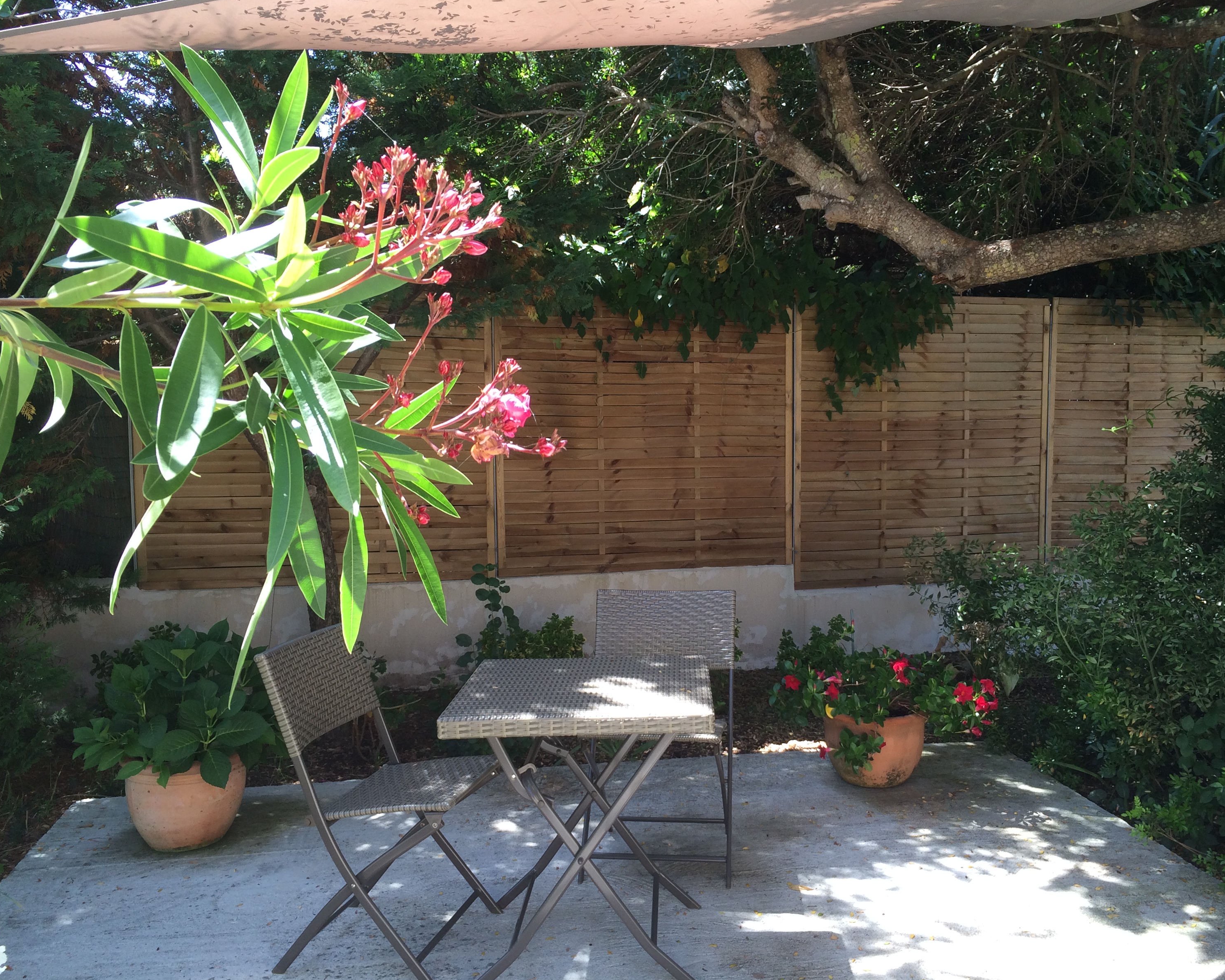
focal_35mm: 31
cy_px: 486
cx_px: 668
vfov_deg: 47.1
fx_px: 1124
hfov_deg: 57.1
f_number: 2.2
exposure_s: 1/146
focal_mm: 4.15
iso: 32
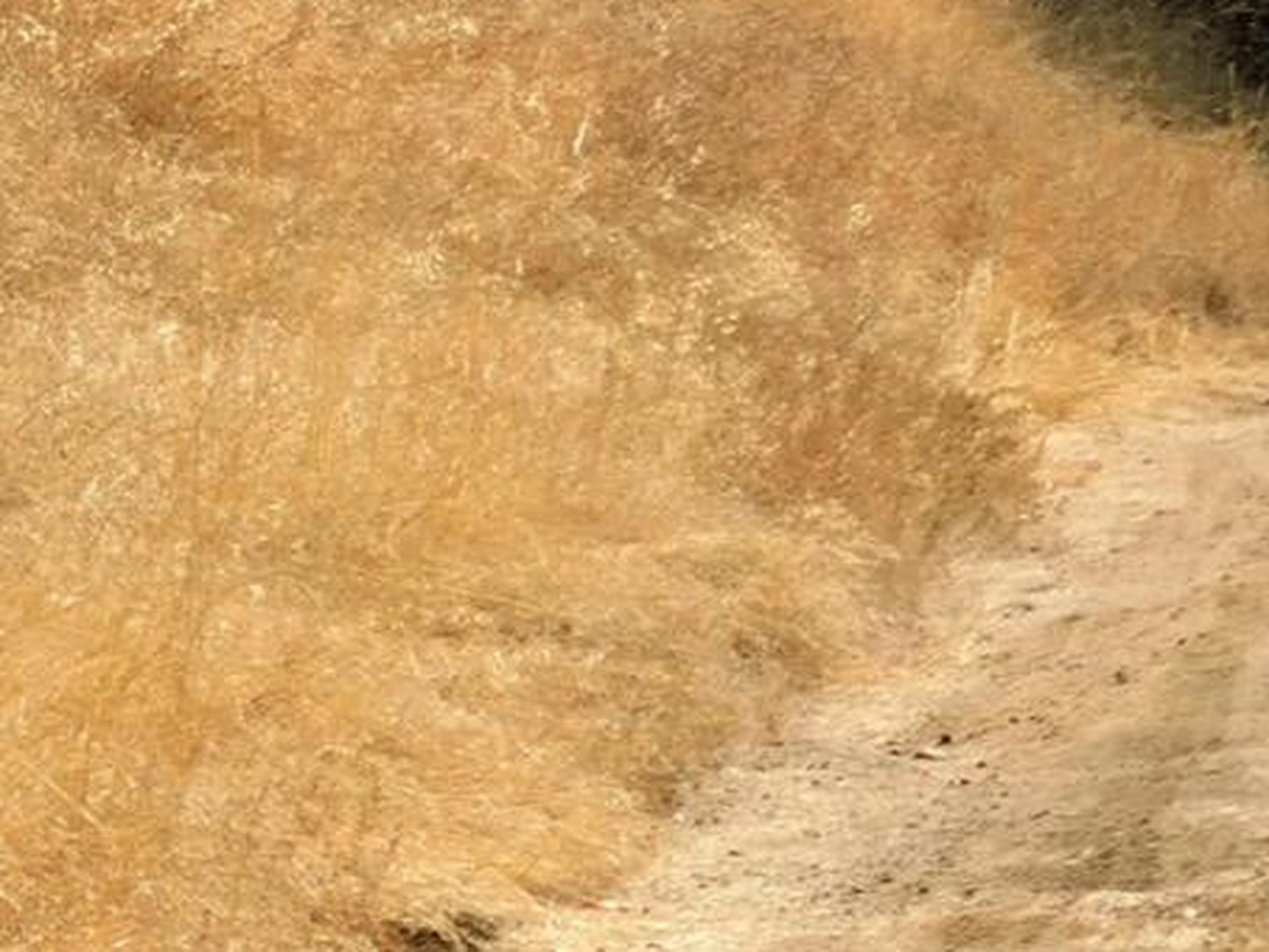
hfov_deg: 6.5
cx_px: -745
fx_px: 11037
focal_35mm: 301
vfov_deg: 4.9
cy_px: -148
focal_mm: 16.1
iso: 125
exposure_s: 1/800
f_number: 4.5
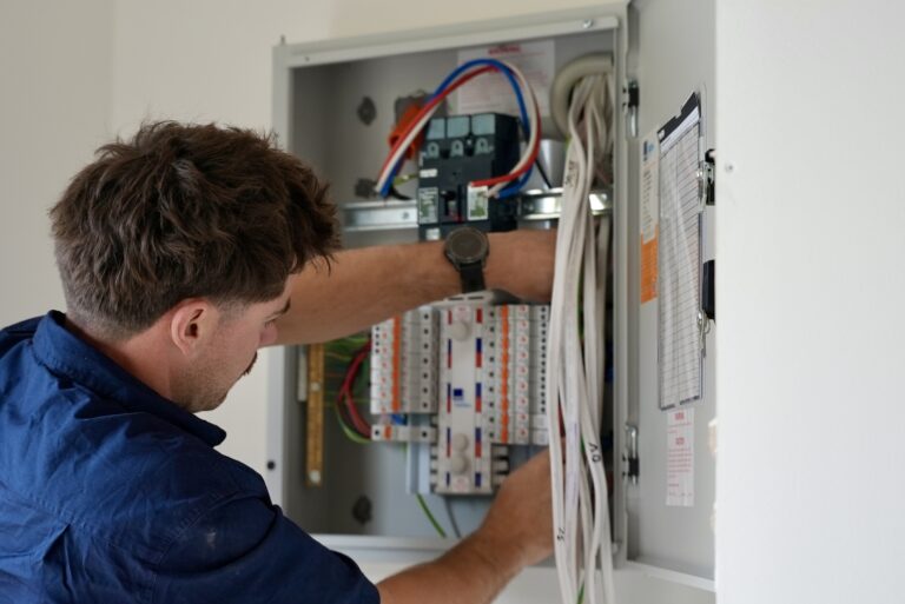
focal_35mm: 80
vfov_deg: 17.1
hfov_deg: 25.3
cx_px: 452
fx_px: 2012
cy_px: 302
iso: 640
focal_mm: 53.5
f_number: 2.8
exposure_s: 1/100
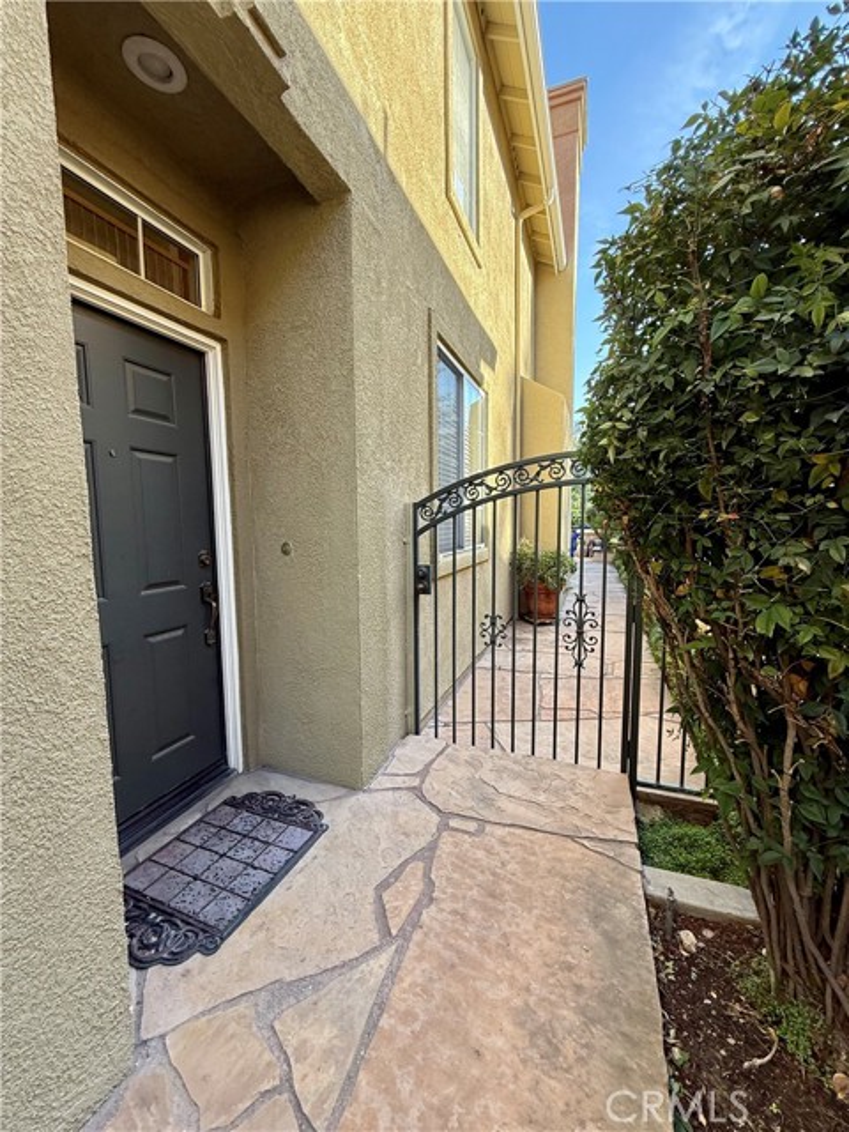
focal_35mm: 14
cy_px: 566
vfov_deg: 102.1
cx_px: 424
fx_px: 458
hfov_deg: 85.7
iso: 64
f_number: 2.2
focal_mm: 2.22
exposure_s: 1/158
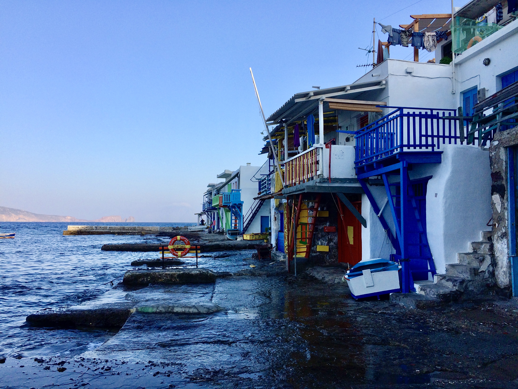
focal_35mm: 29
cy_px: 194
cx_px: 259
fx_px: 434
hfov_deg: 61.7
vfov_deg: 48.2
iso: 32
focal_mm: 4.15
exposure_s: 1/977
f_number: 2.2
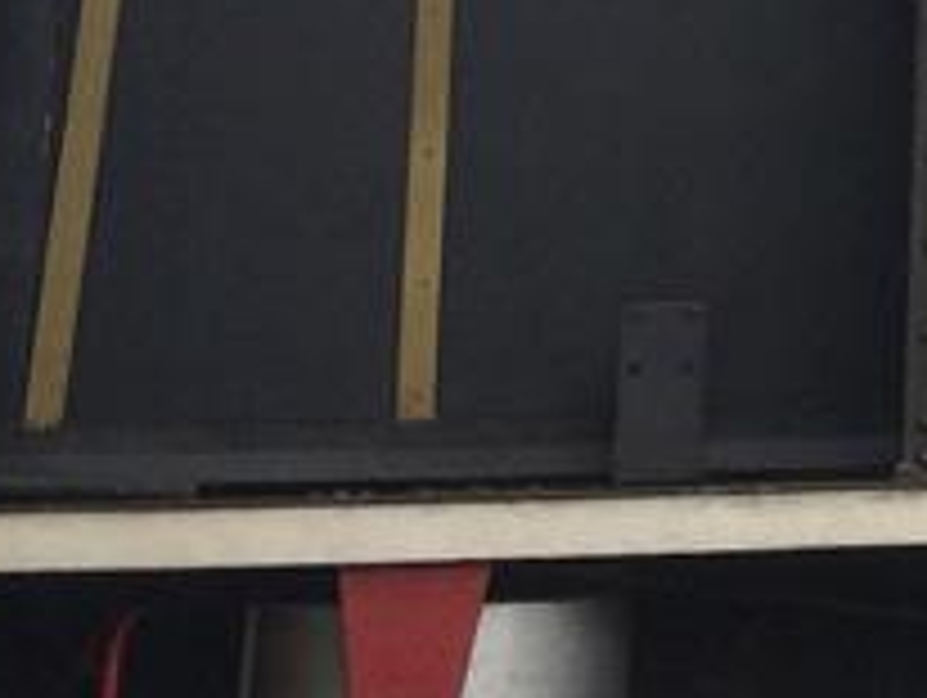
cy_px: -218
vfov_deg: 11.9
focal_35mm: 121
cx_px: 1728
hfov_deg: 14.2
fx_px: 3244
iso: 32
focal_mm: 4.15
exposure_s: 1/1026
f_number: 2.2
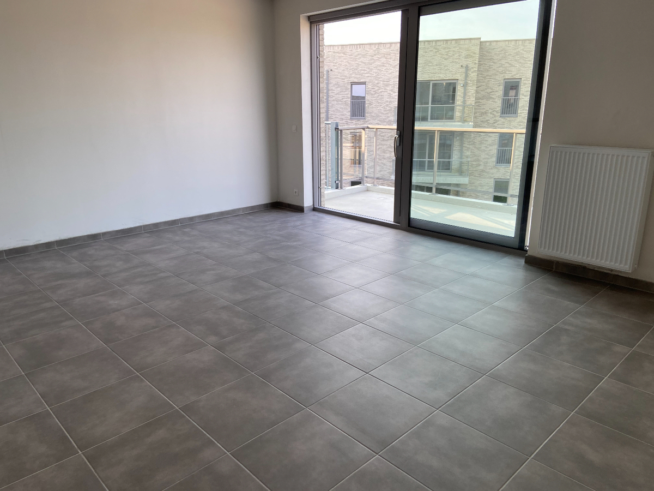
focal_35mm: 26
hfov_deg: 67.3
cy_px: 246
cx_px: 327
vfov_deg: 53.1
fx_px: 491
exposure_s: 1/147
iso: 32
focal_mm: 4.25
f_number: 1.8
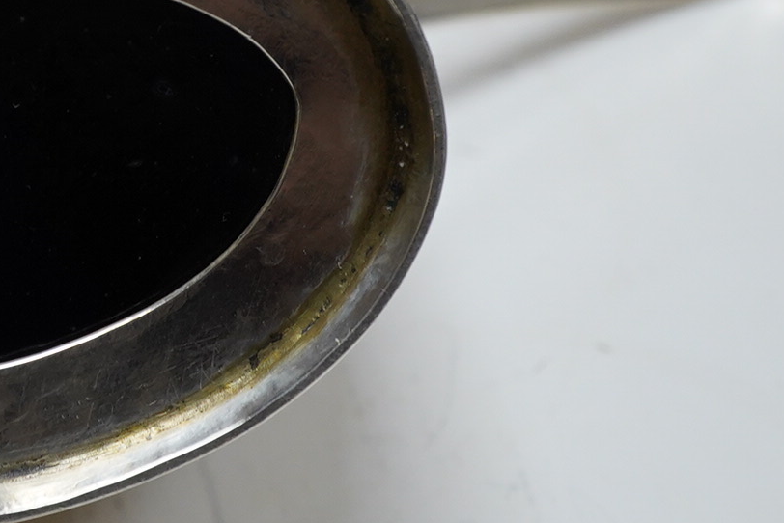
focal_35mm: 109
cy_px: 53
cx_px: -122
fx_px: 2374
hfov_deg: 17.9
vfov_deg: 12.5
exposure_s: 1/125
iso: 1250
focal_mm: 30
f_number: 11
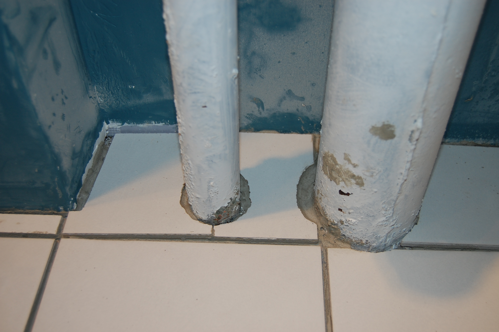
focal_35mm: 39
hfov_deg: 49.6
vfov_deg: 34.1
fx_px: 540
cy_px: 166
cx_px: 250
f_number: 4.2
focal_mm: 26
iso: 250
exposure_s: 1/60
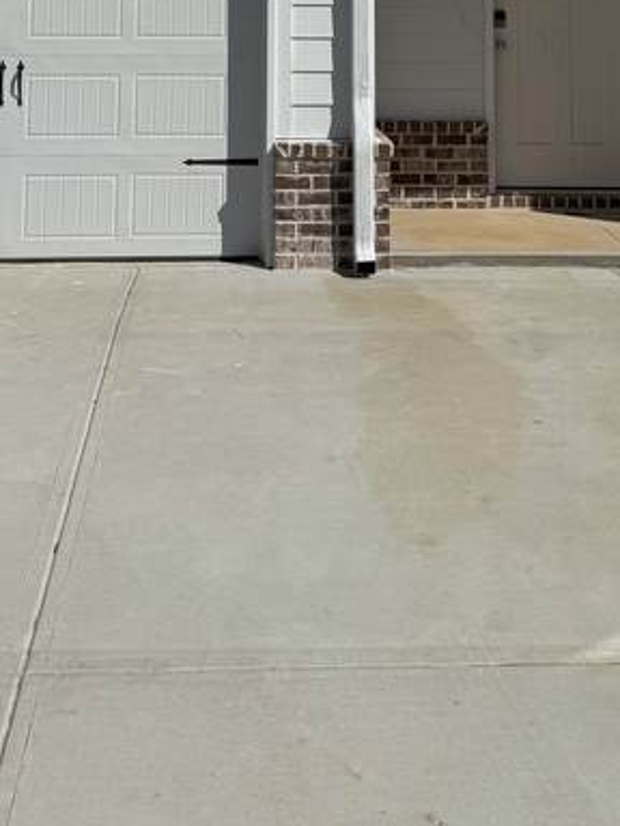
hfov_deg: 24.4
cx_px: 327
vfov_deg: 28.7
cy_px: -118
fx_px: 1433
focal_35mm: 60
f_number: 1.78
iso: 64
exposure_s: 1/14286
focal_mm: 6.76
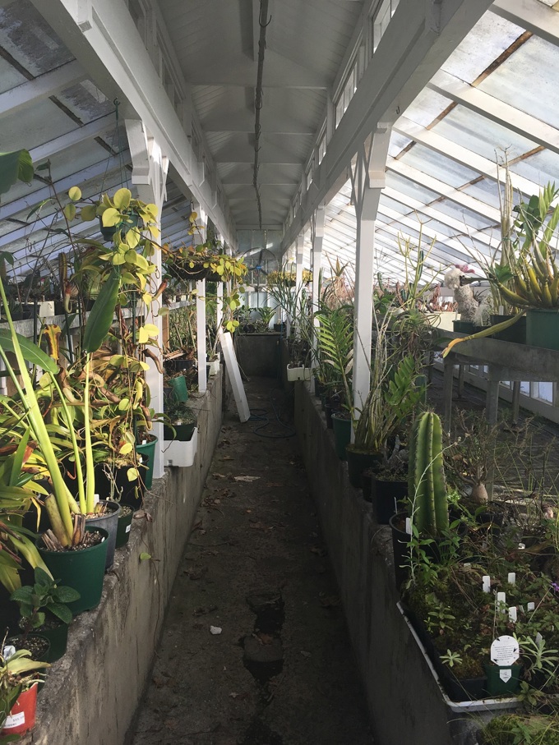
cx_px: 280
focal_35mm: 29
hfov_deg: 48.2
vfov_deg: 61.7
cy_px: 372
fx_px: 625
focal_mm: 4.15
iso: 25
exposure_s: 1/686
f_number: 2.2
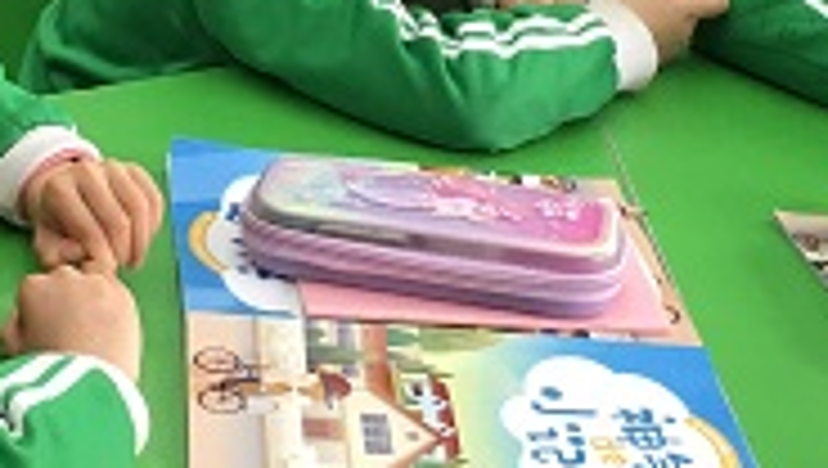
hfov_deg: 20.7
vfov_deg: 11.7
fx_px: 2264
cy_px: 9
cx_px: 369
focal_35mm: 103
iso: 40
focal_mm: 4.15
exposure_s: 1/33
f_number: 2.2
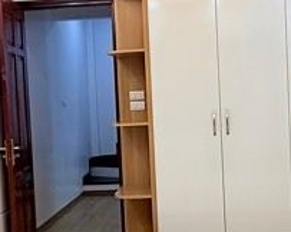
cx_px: 188
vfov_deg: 22.1
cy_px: 126
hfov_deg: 27.4
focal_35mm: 69
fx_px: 594
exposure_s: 1/100
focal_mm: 2.22
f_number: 2.2
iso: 80
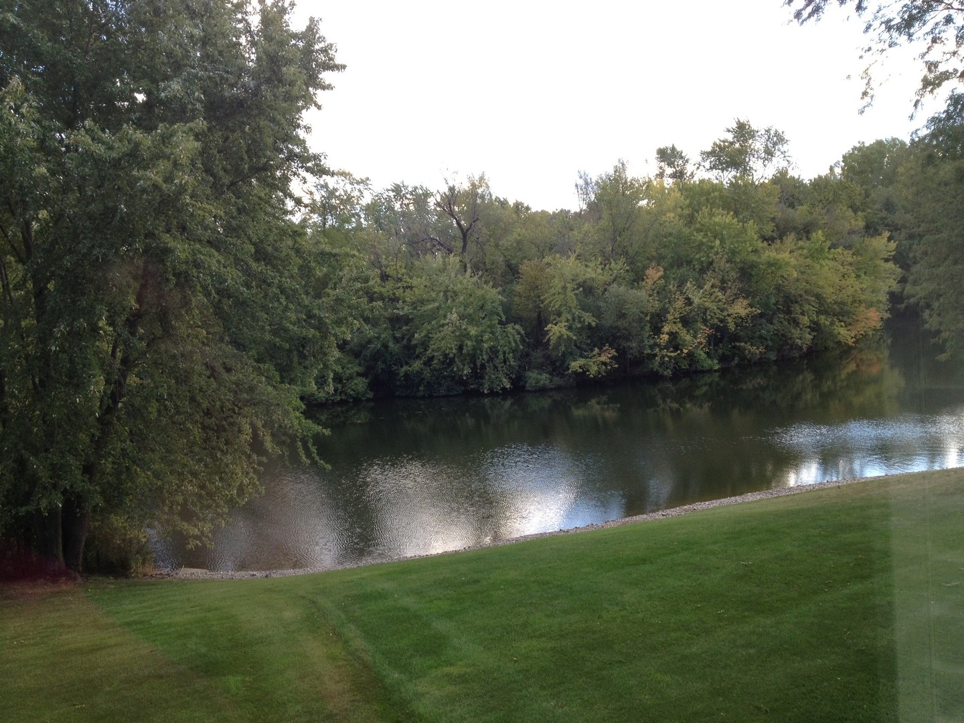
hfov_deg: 52.6
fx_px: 975
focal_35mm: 35
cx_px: 482
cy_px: 362
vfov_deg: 40.7
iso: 50
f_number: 2.4
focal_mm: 4.28
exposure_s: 1/146
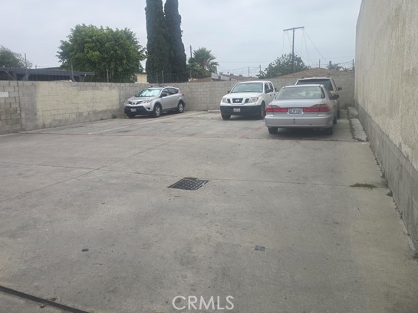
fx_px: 326
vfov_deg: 51.1
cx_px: 207
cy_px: 130
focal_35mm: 27
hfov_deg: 65.3
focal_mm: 6.3
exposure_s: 1/838
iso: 12
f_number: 1.7
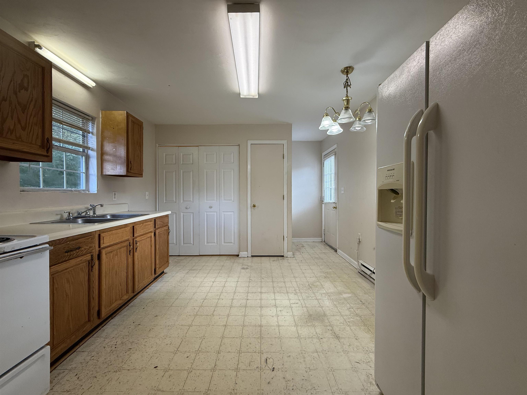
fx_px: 213
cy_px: 198
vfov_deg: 85.7
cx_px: 264
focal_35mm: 14
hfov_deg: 102.1
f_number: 2.2
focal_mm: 2.22
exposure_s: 1/120
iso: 200
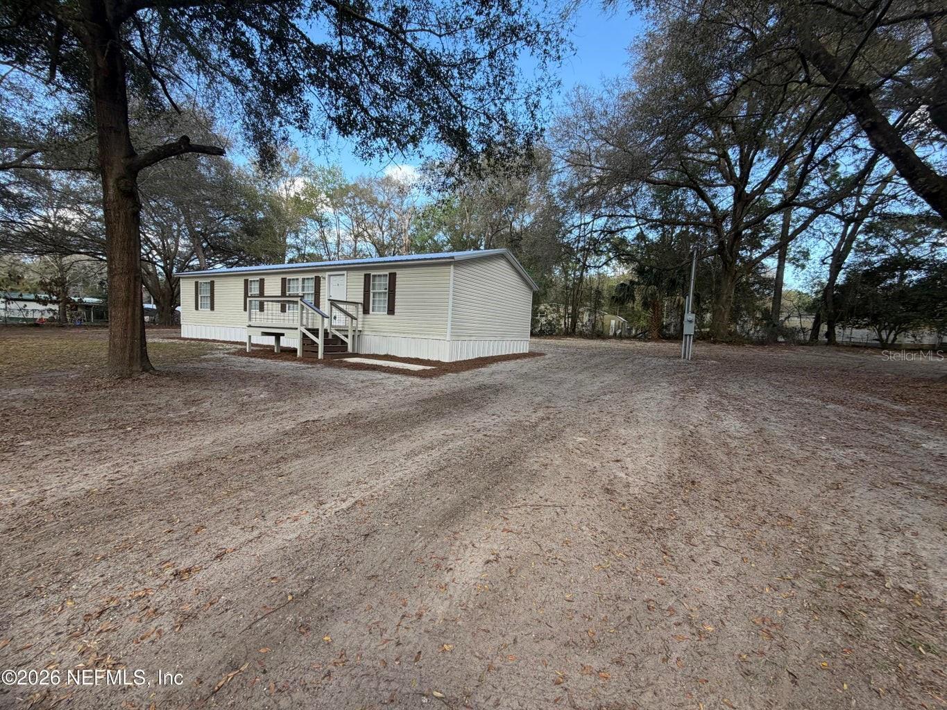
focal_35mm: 14
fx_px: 383
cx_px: 474
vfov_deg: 85.7
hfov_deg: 102.1
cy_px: 355
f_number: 2.2
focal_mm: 2.22
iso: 40
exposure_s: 1/161
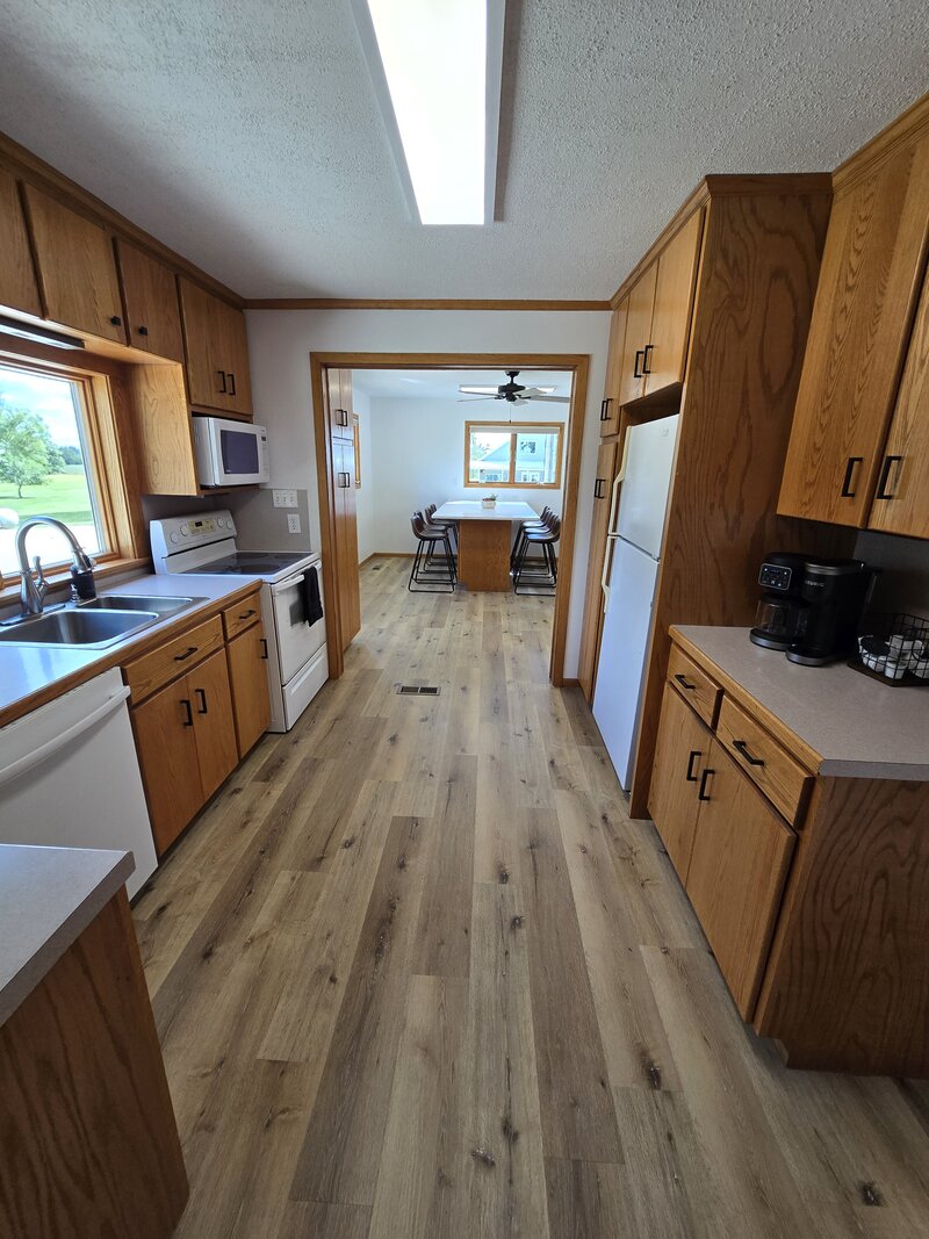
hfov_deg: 89.9
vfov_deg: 106.2
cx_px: 464
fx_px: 465
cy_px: 620
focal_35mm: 13
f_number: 2.2
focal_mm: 2.2
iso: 64
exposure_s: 1/120
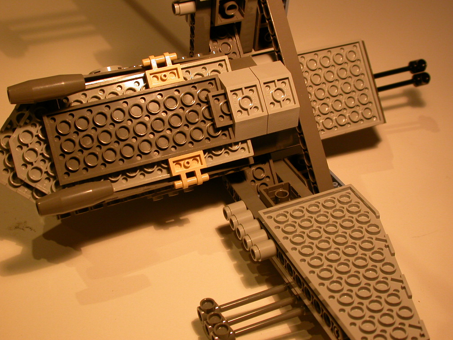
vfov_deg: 27.0
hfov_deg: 35.5
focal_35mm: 54
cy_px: 170
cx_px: 223
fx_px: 707
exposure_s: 1/106
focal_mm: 11.1
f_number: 3.3
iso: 100
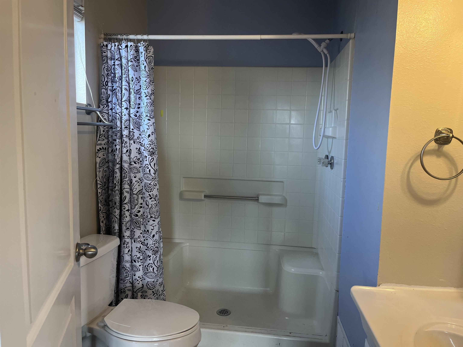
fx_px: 348
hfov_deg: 67.3
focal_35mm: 26
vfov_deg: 53.1
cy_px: 174
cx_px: 232
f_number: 1.6
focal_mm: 5.1
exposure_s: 1/120
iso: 125
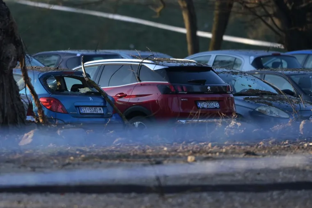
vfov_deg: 3.4
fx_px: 3467
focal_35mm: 400
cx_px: 156
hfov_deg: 5.2
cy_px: 104
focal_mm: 400
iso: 640
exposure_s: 1/2500
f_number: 2.8
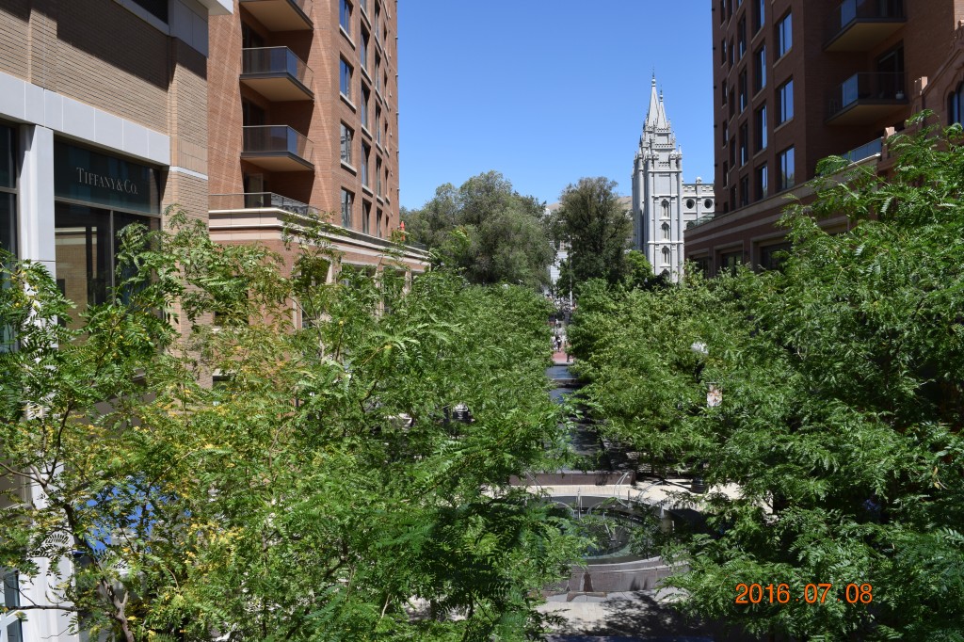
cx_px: 482
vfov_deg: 47.9
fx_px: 723
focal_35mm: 27
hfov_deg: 67.4
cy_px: 321
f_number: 9
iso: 200
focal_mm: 18
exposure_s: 1/320
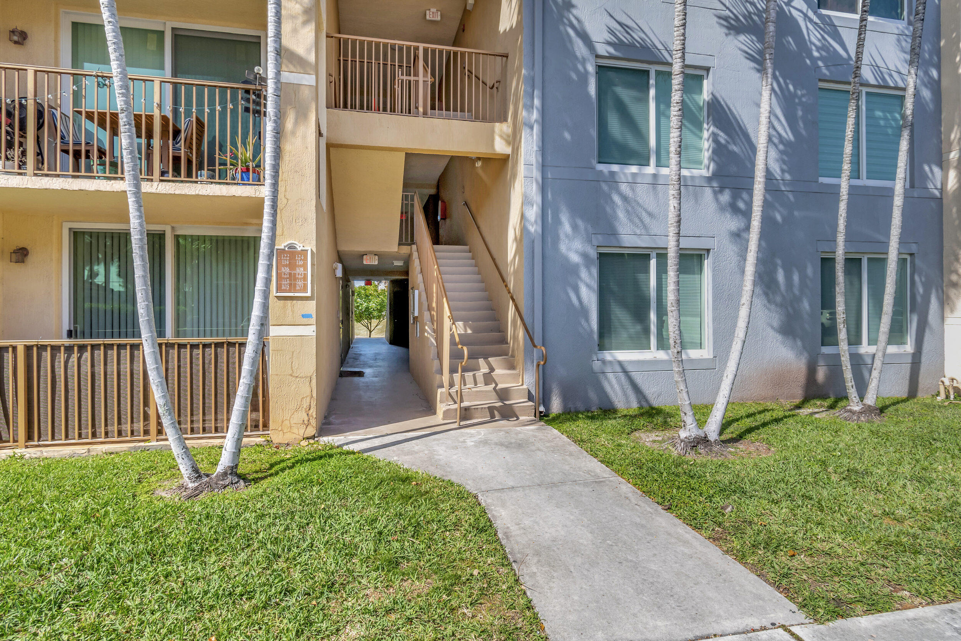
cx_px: 480
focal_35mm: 18
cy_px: 320
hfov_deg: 90.0
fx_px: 480
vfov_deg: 67.4
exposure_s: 1/1600
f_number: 8
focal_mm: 12
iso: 500
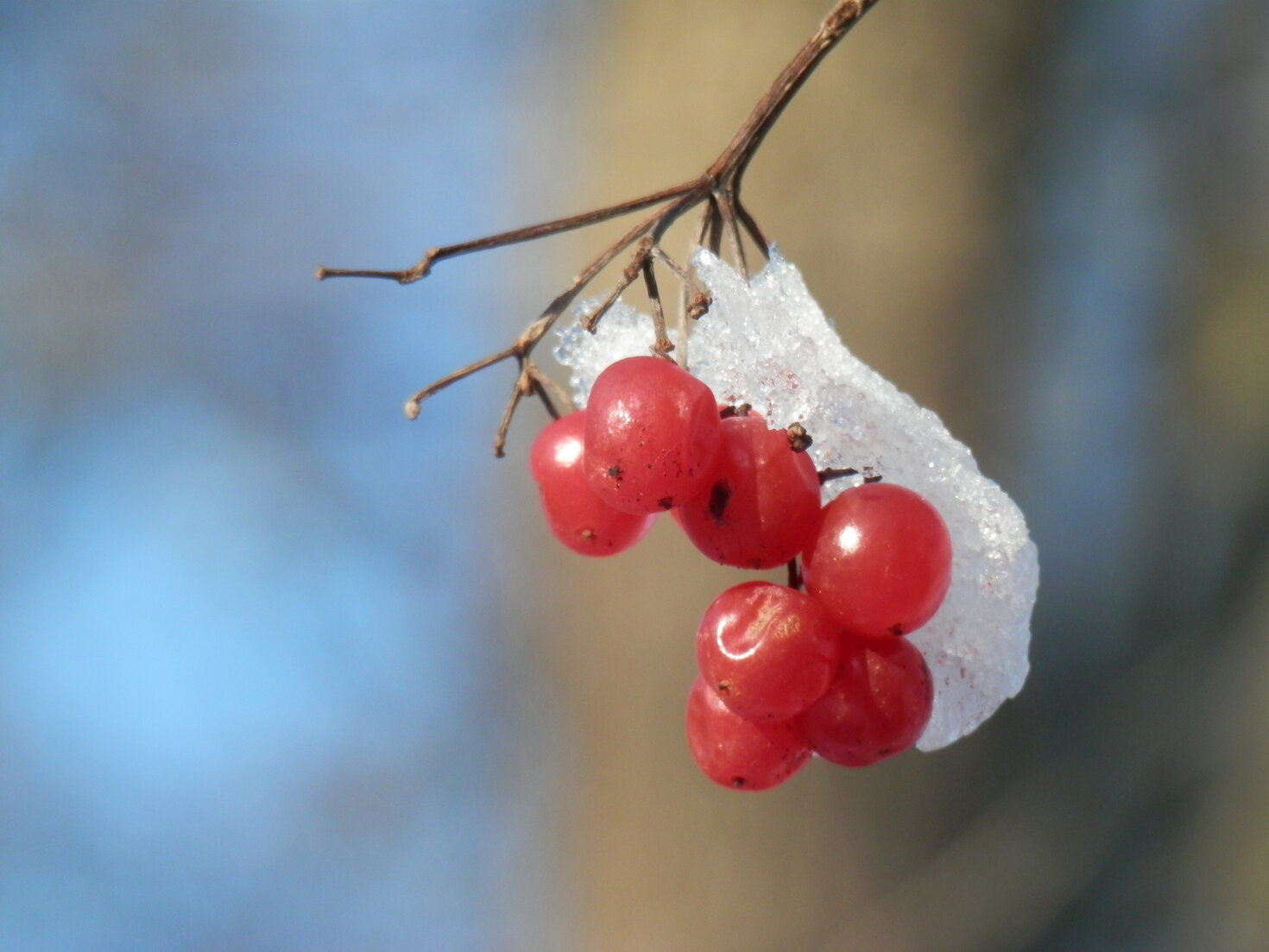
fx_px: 21999
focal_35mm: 600
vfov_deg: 2.5
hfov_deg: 3.3
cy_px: 476
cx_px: 634
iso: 200
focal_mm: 108
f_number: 6.9
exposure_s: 1/160
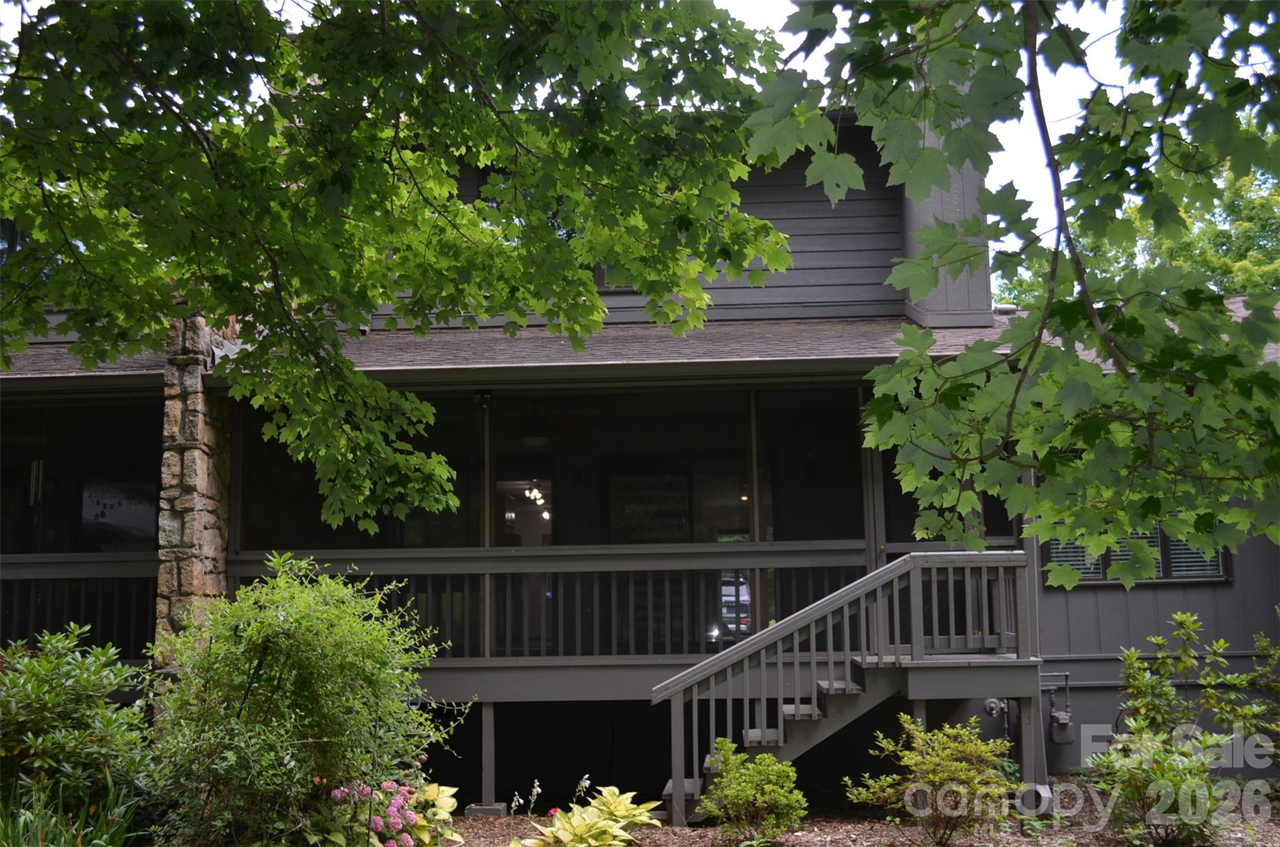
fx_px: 1277
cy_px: 424
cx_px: 640
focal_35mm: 36
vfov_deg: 36.7
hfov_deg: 53.2
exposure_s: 1/200
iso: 160
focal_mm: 24
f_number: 4
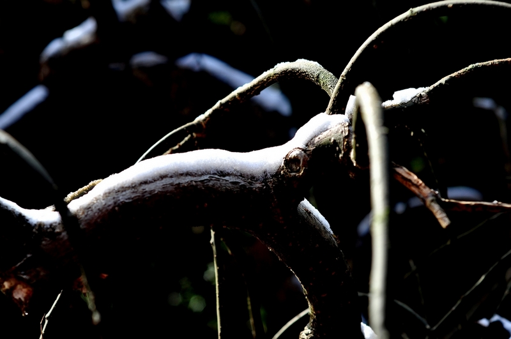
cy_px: 170
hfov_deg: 27.0
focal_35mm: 75
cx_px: 256
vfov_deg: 18.1
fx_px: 1063
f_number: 4
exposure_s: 1/250
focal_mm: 50
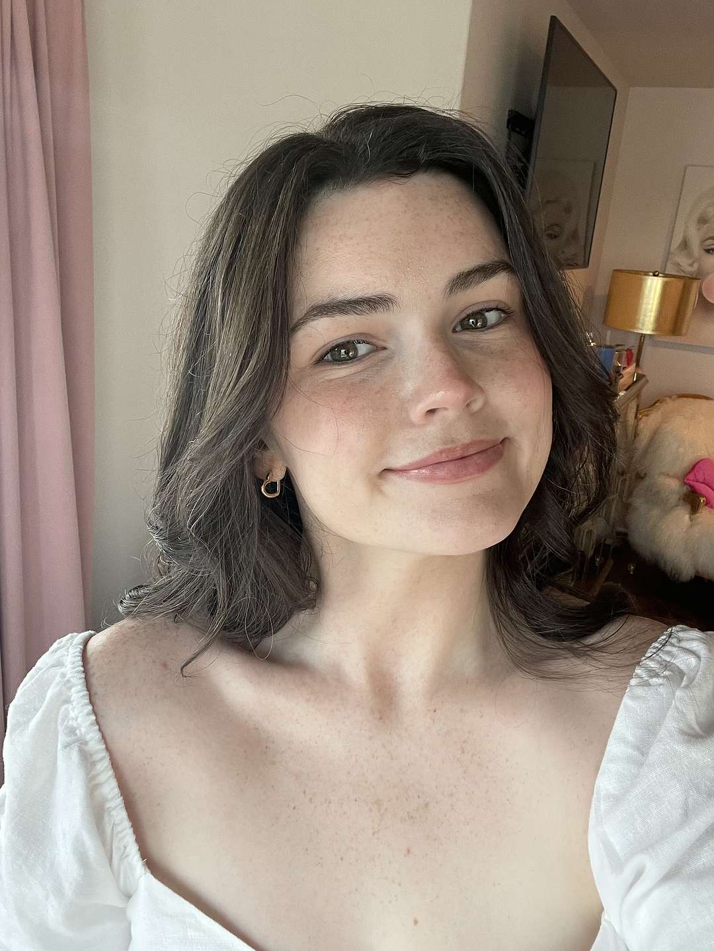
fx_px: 825
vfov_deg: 60.0
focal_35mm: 30
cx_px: 357
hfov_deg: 46.8
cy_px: 476
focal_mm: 2.71
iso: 80
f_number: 2.2
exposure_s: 1/60
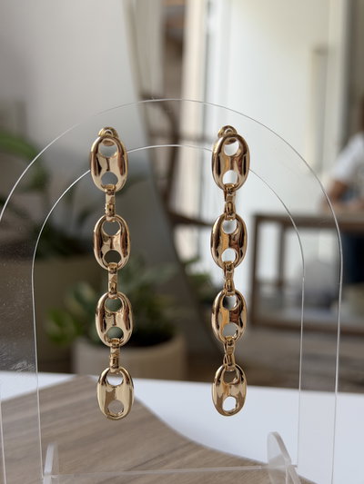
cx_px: 182
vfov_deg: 39.6
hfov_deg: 30.3
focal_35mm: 48
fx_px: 673
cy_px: 242
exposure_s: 1/121
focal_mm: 6.76
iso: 50
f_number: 1.78
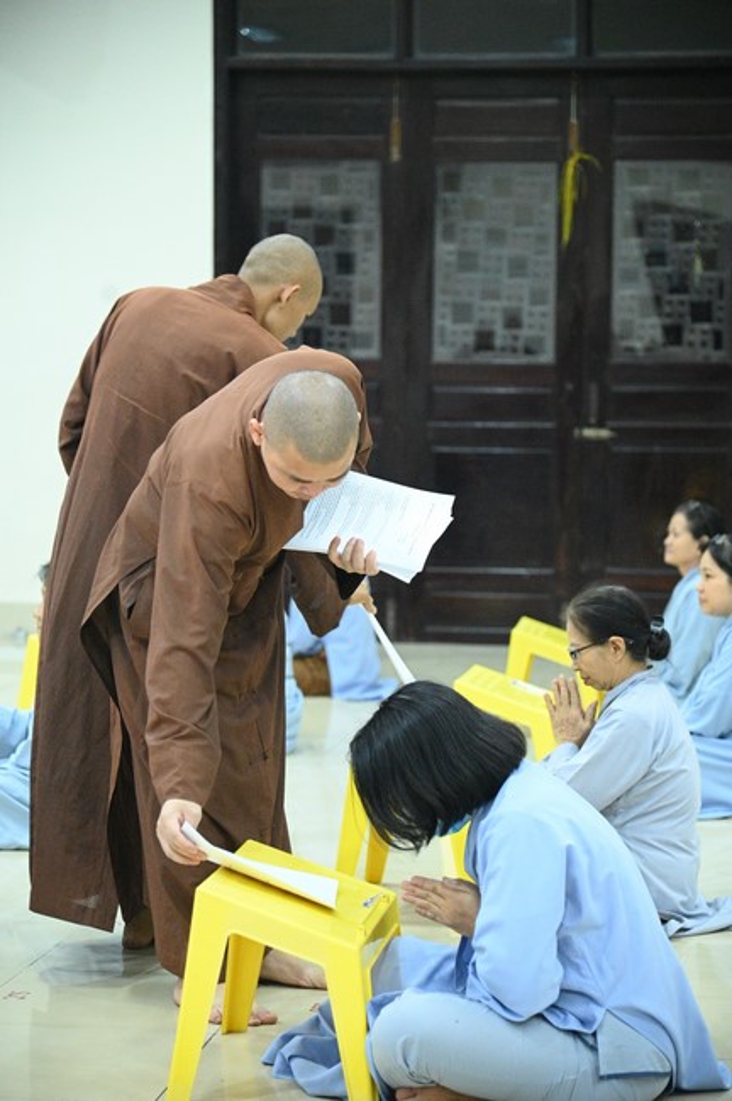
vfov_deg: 22.2
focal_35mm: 92
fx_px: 2812
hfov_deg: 14.8
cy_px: 550
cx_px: 366
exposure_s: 1/200
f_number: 4
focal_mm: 92
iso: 16000
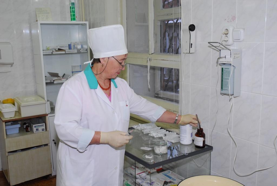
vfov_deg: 35.6
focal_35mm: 38
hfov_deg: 51.2
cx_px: 138
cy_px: 93
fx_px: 289
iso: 800
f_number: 5.6
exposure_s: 1/60
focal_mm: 25
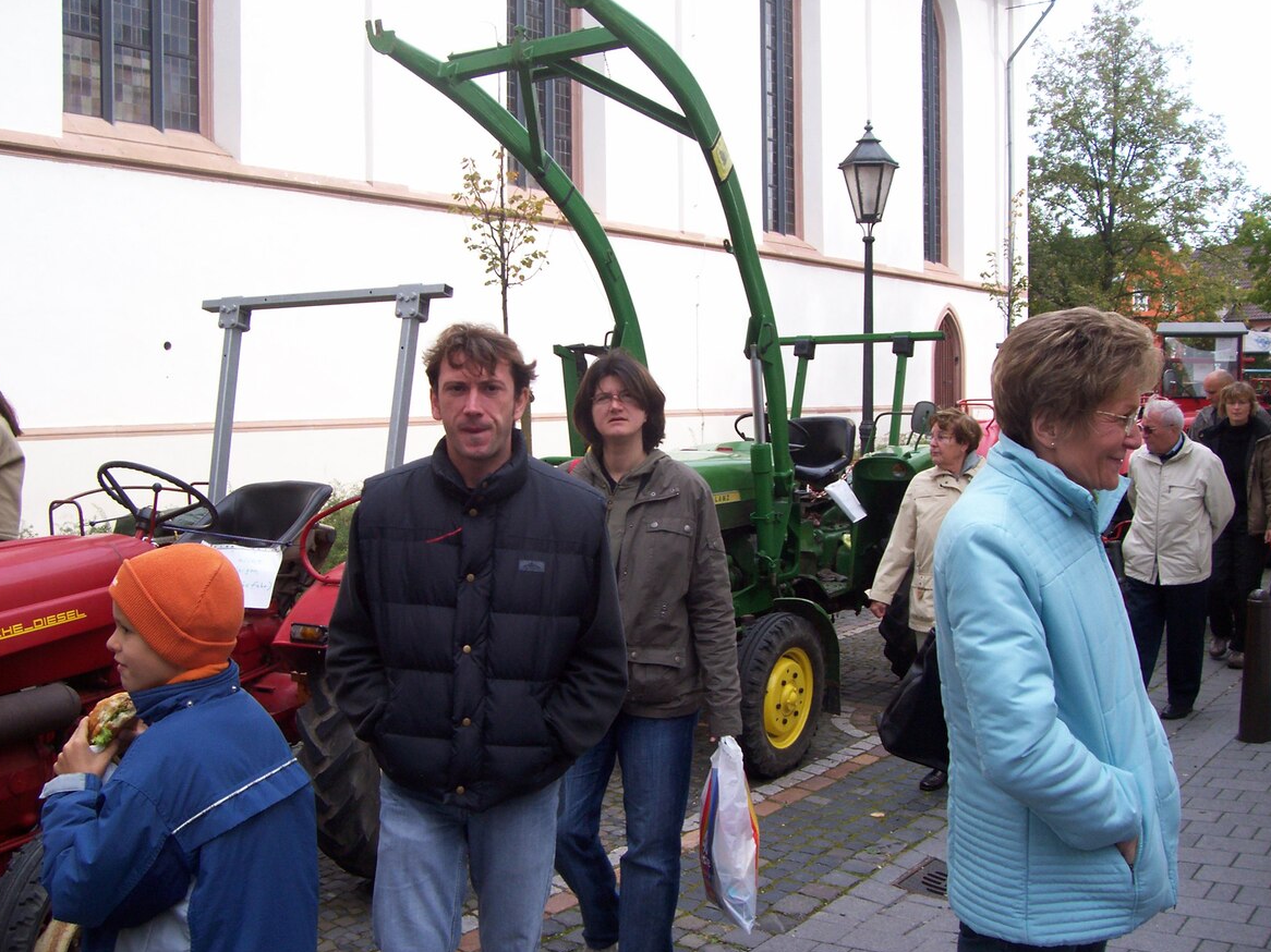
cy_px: 471
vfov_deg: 40.7
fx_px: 1285
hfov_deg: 52.6
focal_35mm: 35
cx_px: 637
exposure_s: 1/418
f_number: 2.7
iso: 80
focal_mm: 5.6
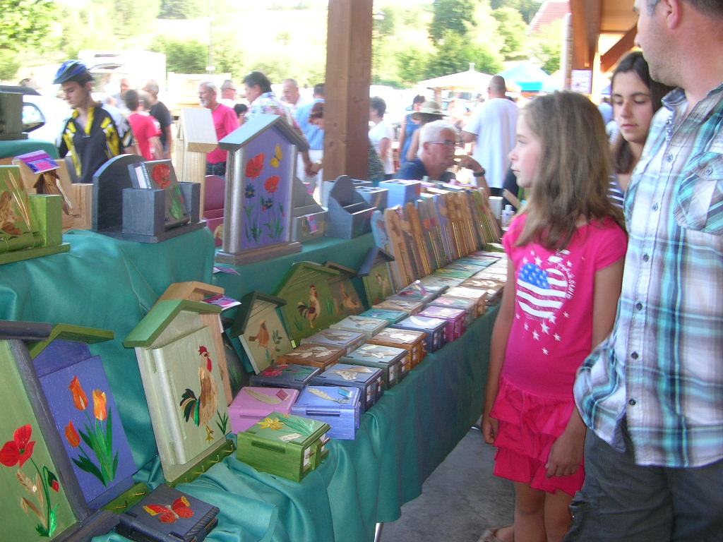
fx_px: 731
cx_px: 362
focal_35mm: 35
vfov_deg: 40.7
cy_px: 271
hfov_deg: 52.6
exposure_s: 1/30
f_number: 2.8
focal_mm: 5.8
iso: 50
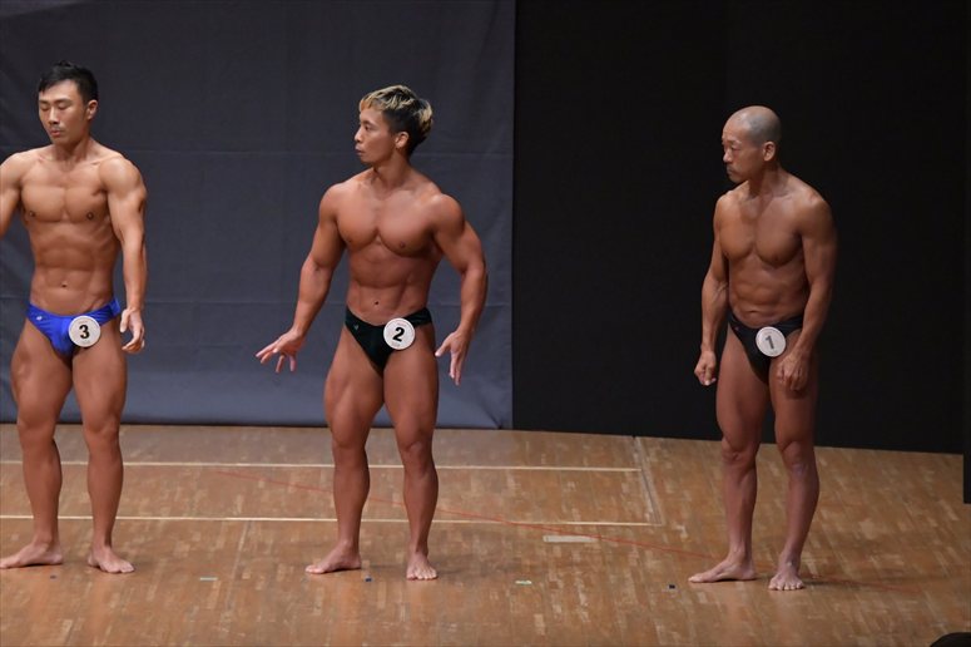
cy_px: 324
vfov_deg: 5.1
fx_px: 7279
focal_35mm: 270
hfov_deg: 7.6
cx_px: 486
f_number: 5.6
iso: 6400
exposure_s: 1/400
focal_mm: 180
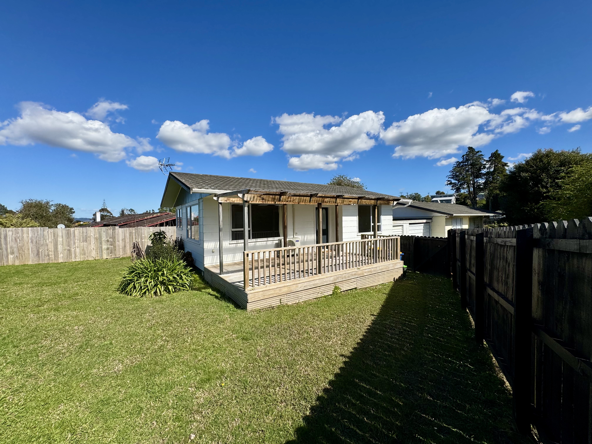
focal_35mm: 14
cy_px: 222
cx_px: 296
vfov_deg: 85.7
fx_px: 239
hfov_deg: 102.1
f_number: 2.2
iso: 50
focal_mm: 2.22
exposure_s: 1/2985
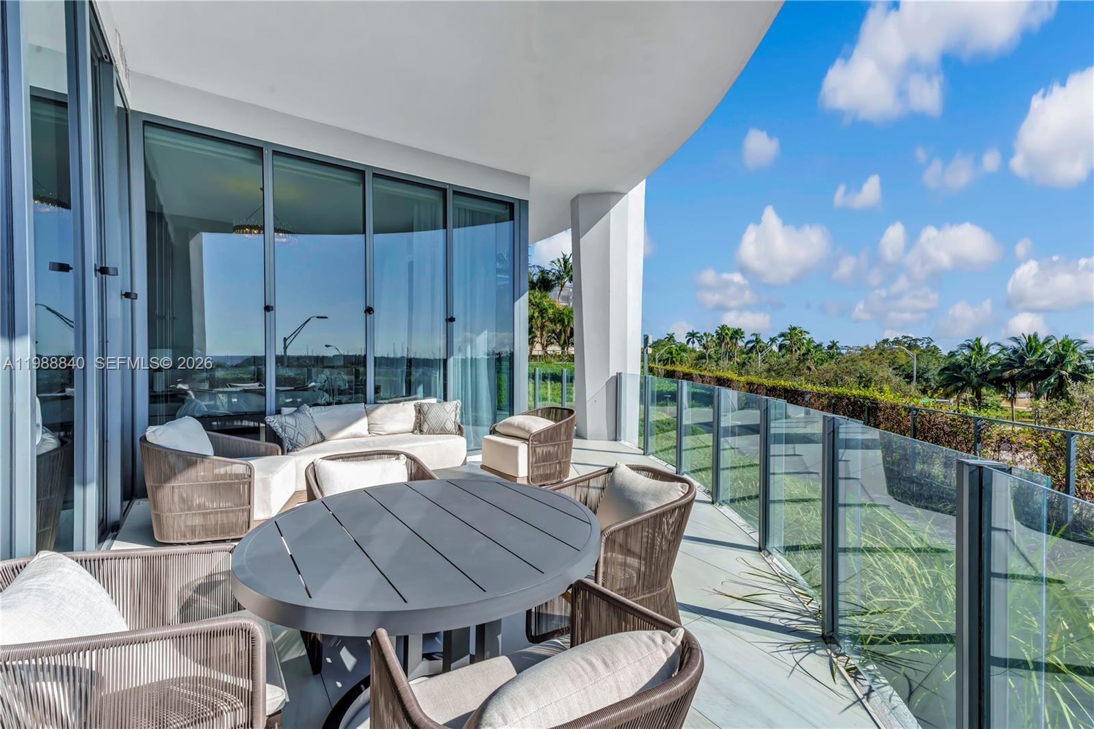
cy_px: 364
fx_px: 486
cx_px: 547
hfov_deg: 96.7
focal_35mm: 16
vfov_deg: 73.7
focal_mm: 16
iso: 80
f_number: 13
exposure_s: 1/125
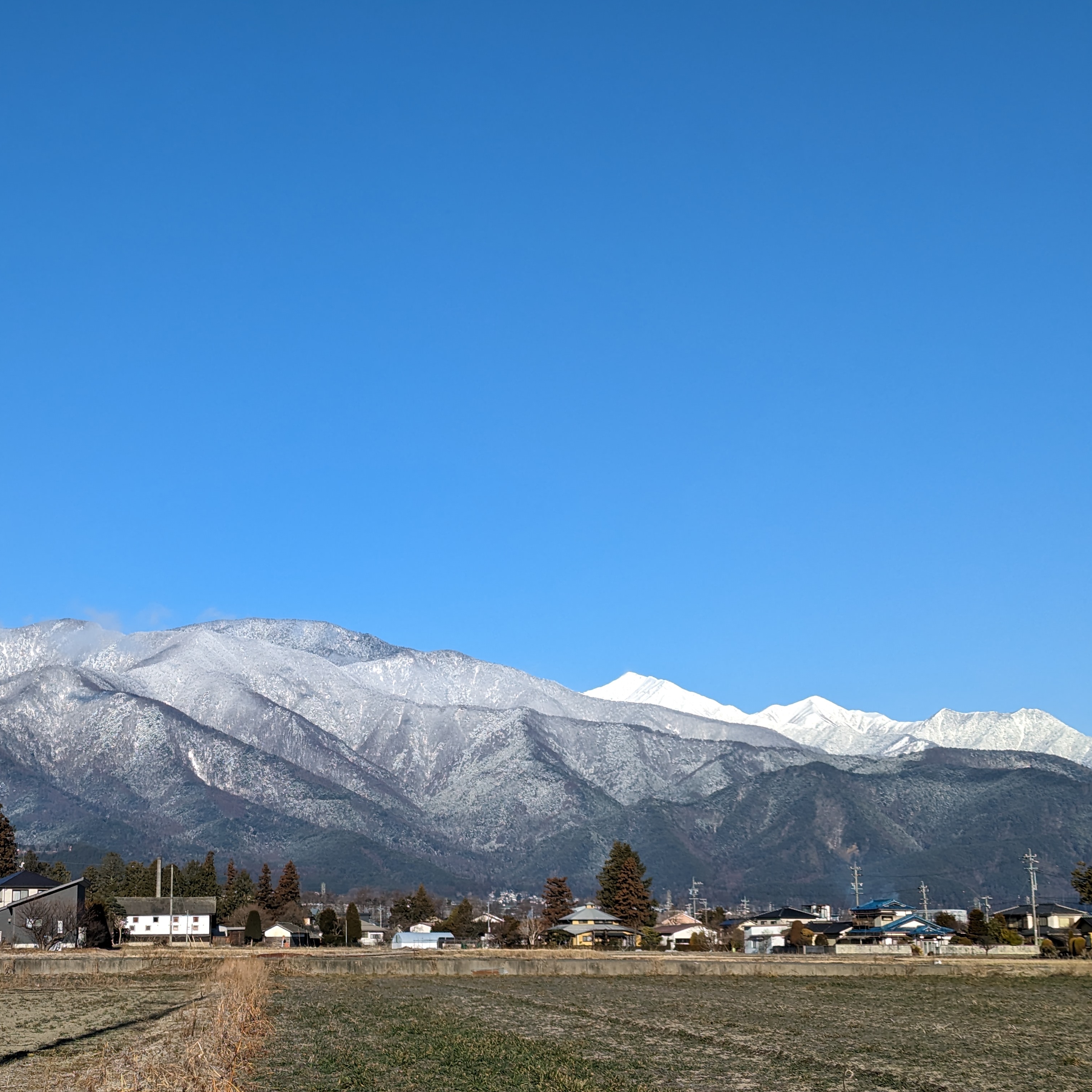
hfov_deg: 29.8
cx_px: 361
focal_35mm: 57
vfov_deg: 30.0
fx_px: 2034
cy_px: 549
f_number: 1.85
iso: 46
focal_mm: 6.81
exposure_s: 1/2451
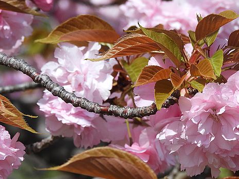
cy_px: 121
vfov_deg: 3.6
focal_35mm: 415
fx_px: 2865
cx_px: 206
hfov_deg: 4.8
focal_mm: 42.8
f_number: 4.5
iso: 100
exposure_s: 1/640
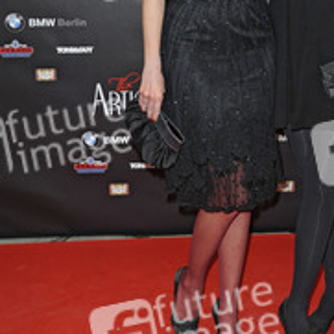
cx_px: 238
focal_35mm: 90
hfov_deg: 19.2
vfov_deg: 19.0
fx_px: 982
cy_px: 50
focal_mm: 48
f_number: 5.6
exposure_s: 1/100
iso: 500
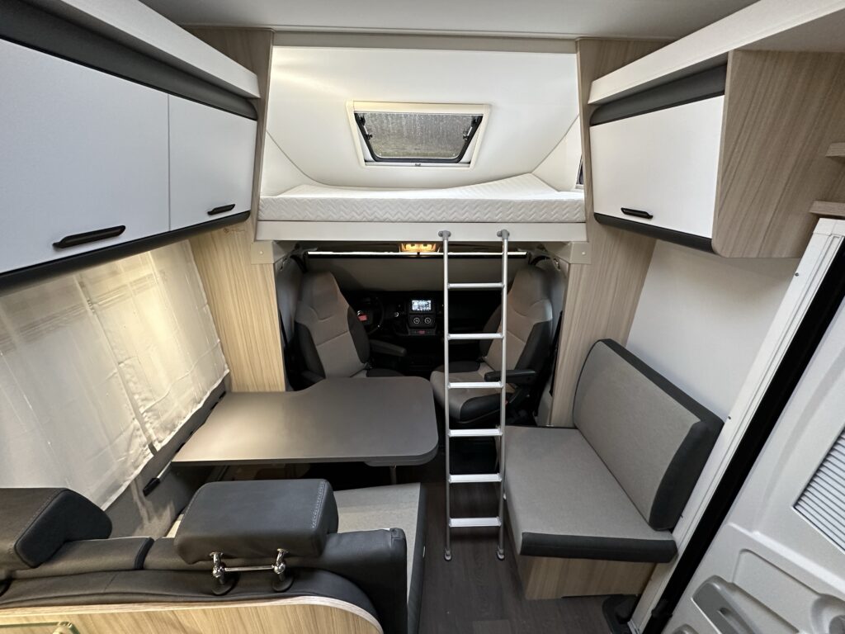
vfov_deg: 85.7
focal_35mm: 14
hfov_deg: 102.1
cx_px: 422
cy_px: 317
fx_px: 342
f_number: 2.2
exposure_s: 1/60
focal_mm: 2.22
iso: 500
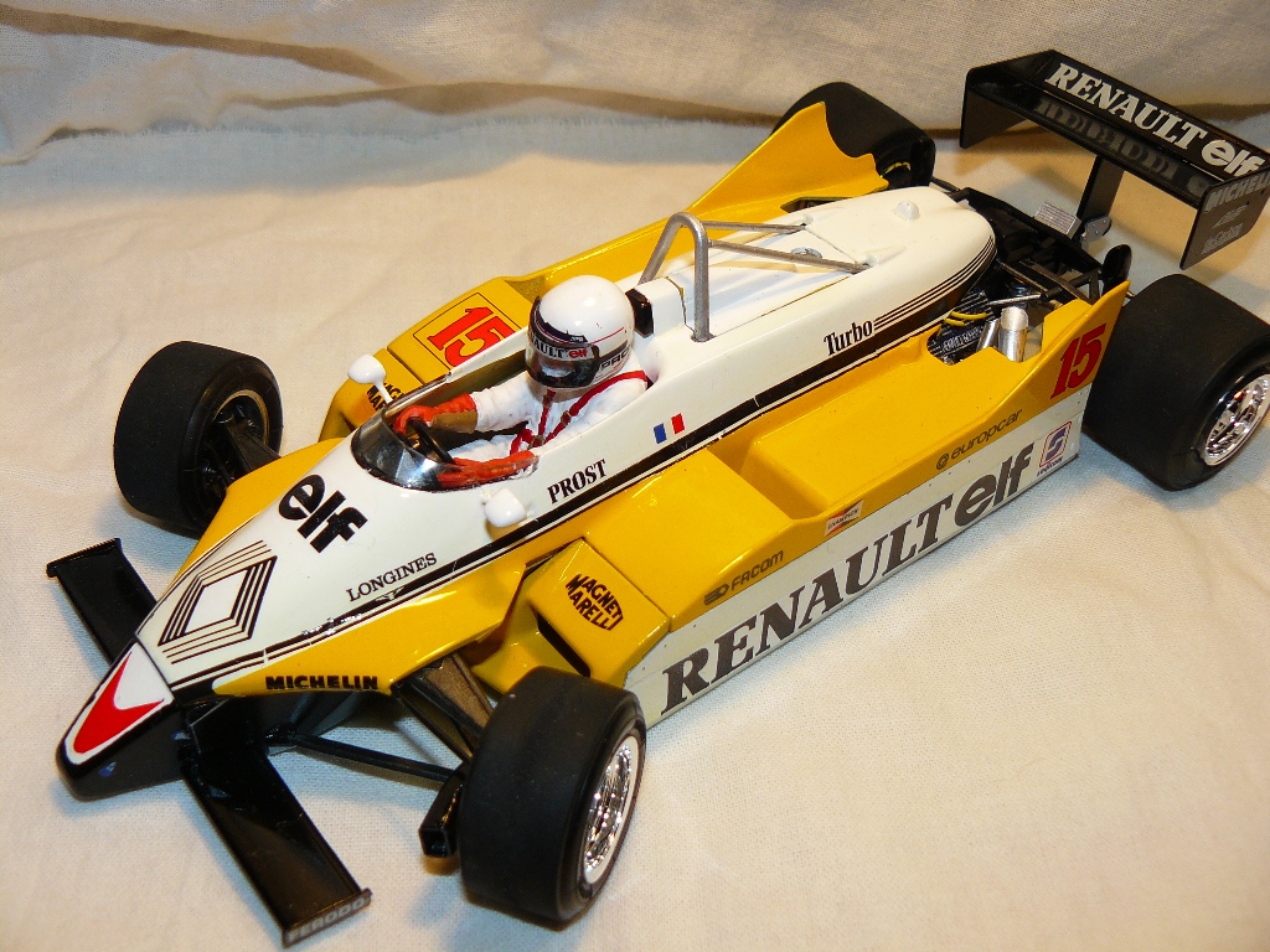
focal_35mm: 36
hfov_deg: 51.4
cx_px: 635
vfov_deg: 39.7
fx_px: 1321
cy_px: 476
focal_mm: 6
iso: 100
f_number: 2.8
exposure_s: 1/125
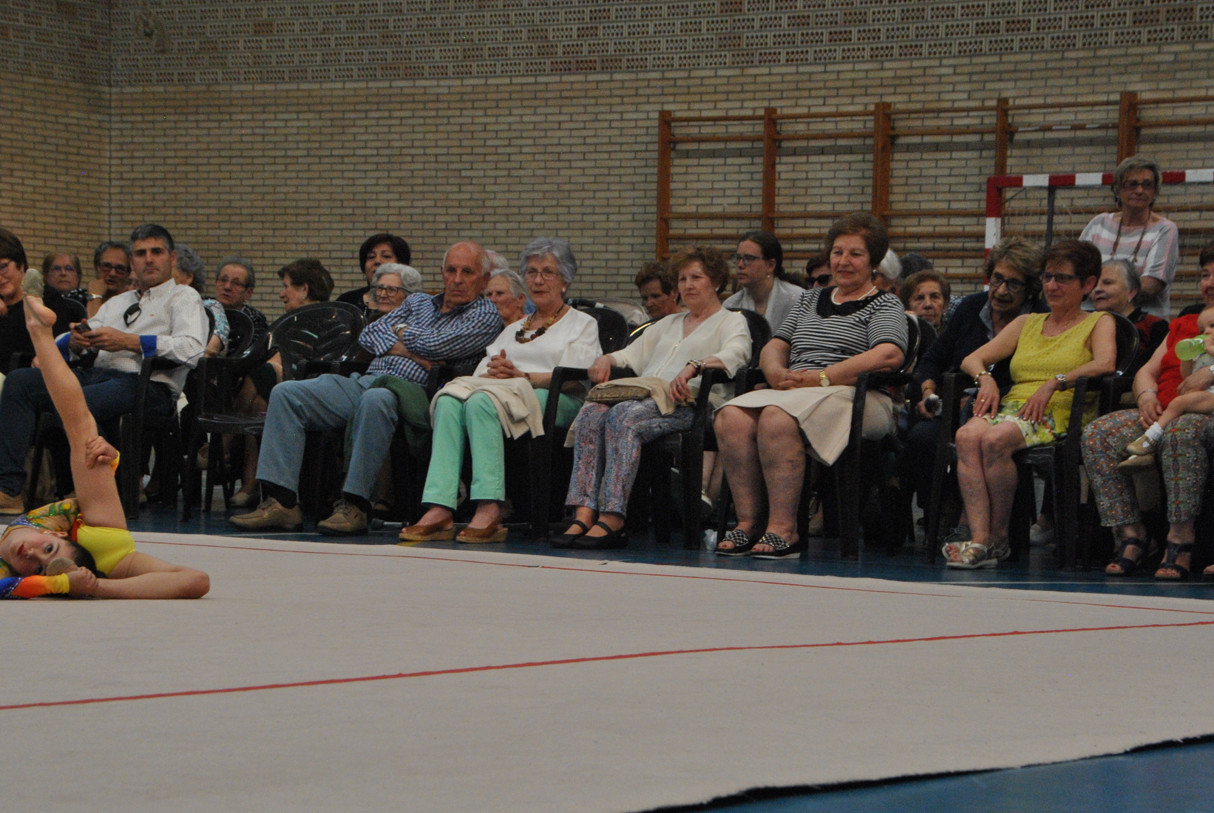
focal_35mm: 102
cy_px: 462
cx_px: 606
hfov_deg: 20.1
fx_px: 3430
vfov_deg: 13.5
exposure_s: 1/160
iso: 800
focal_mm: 55
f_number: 7.1
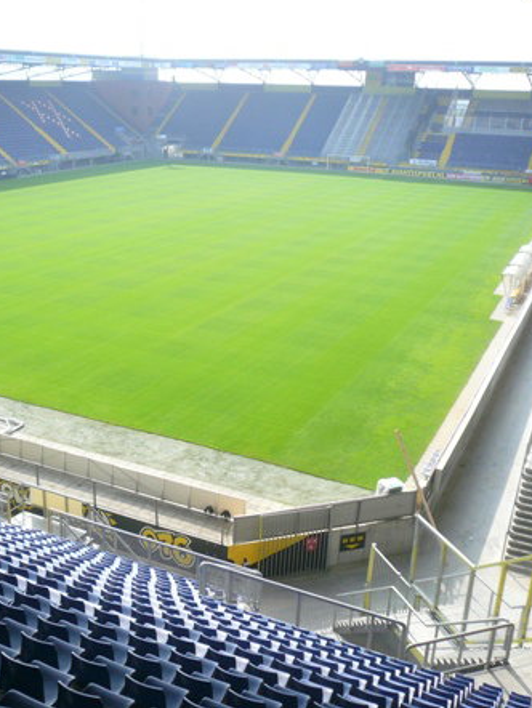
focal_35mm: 38
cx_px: 179
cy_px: 351
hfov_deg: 37.4
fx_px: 778
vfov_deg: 49.0
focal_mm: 4.6
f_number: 2.8
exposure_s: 1/500
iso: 100
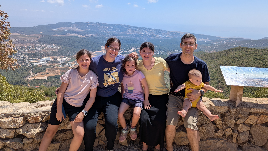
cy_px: 54
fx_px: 192
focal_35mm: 27
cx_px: 133
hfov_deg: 69.9
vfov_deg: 42.5
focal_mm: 6.81
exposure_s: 1/2762
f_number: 1.85
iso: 44
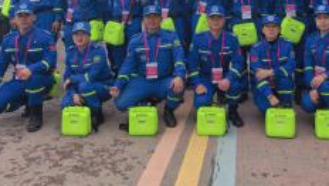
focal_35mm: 45
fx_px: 393
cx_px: 220
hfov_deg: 44.8
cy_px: -18
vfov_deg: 24.8
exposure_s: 1/645
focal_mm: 5.8
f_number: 4
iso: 50
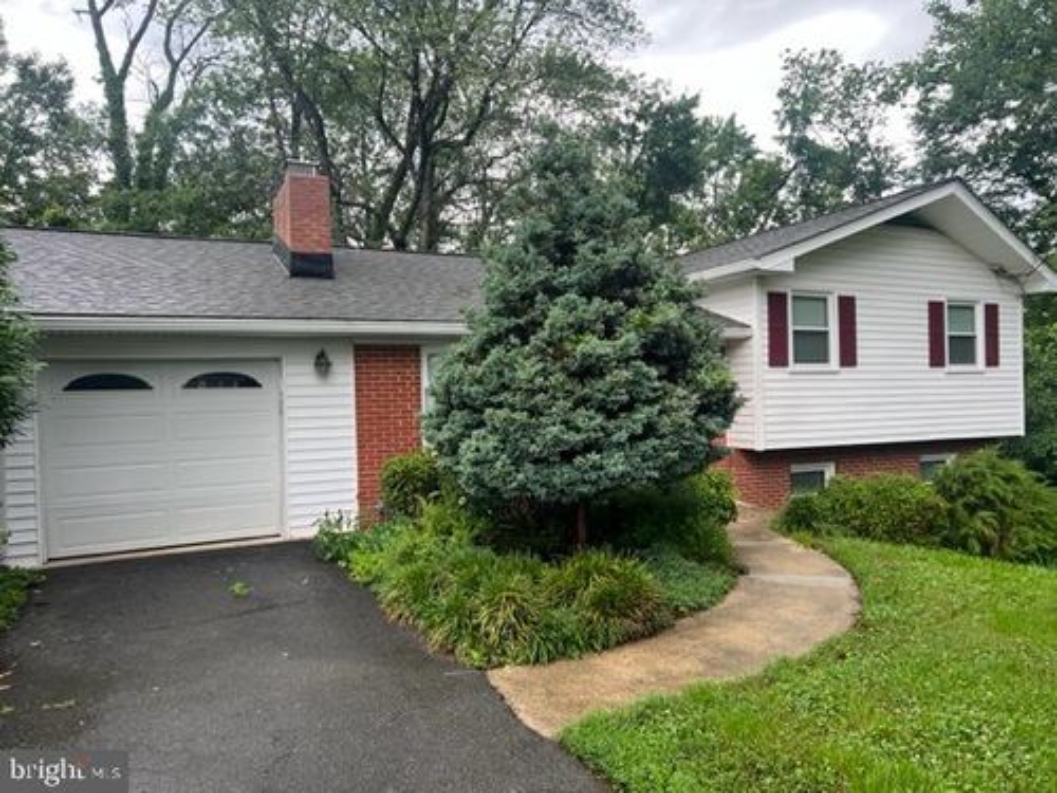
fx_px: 794
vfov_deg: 53.1
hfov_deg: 67.3
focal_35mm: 26
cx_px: 528
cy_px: 396
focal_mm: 5.7
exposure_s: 1/135
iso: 32
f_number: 1.5
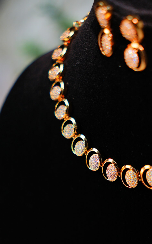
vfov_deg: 19.9
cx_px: 94
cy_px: 181
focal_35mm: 104
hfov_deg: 12.6
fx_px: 689
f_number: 1.8
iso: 100
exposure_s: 1/80
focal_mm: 40
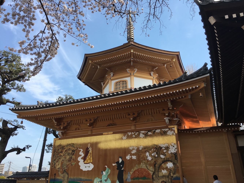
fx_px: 204
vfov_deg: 48.2
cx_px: 122
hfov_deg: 61.7
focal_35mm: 29
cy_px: 92
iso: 25
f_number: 2.2
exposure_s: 1/916
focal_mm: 4.15
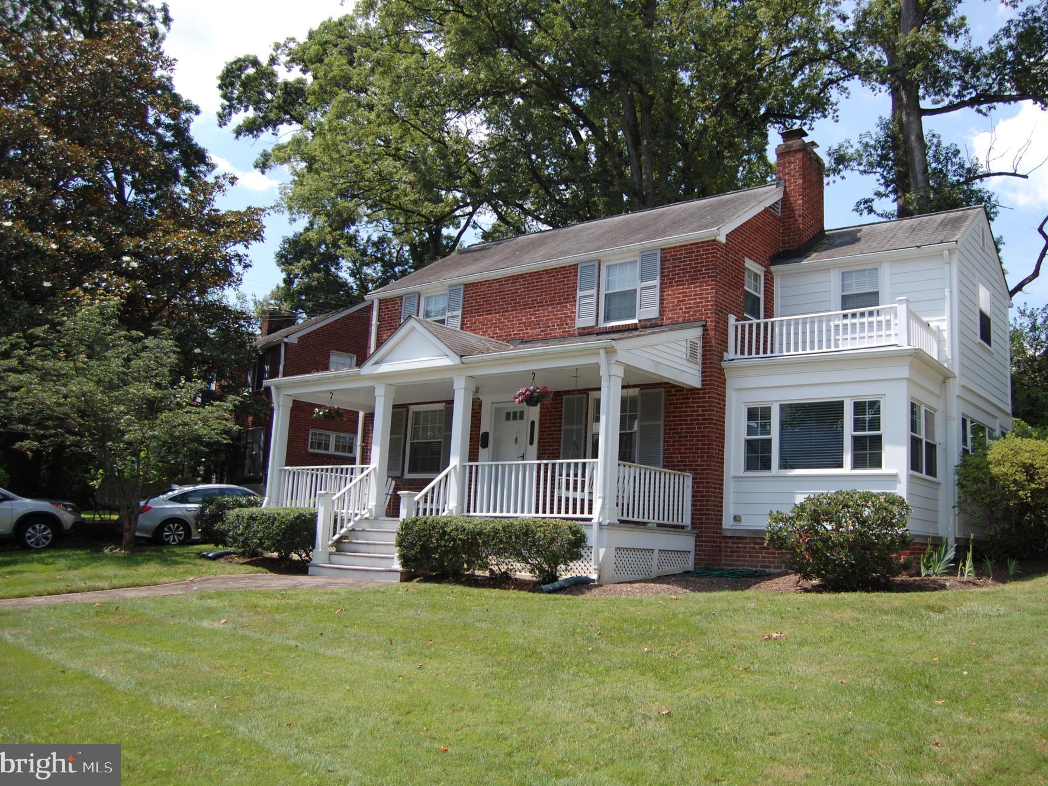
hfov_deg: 59.7
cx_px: 596
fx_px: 908
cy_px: 384
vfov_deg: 46.8
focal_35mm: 30
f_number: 3.5
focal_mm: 18
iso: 200
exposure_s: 1/1250
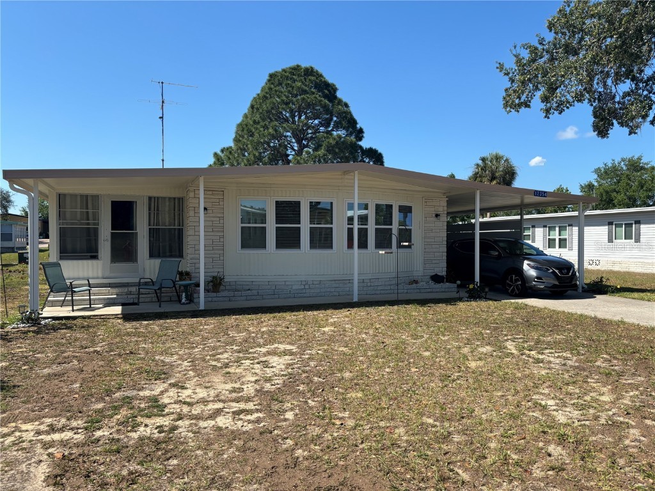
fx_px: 492
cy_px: 246
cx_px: 328
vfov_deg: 53.1
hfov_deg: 67.3
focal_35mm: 26
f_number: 1.6
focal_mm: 5.96
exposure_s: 1/2710
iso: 50
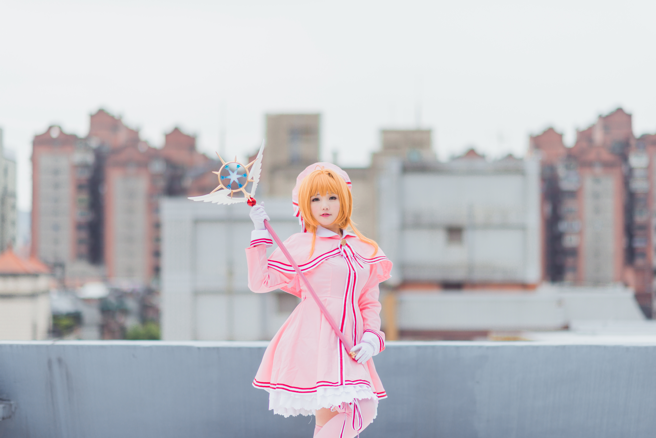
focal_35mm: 85
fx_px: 1549
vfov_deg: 16.1
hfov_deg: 23.9
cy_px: 219
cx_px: 328
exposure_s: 1/8000
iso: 100
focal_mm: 85
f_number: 1.4
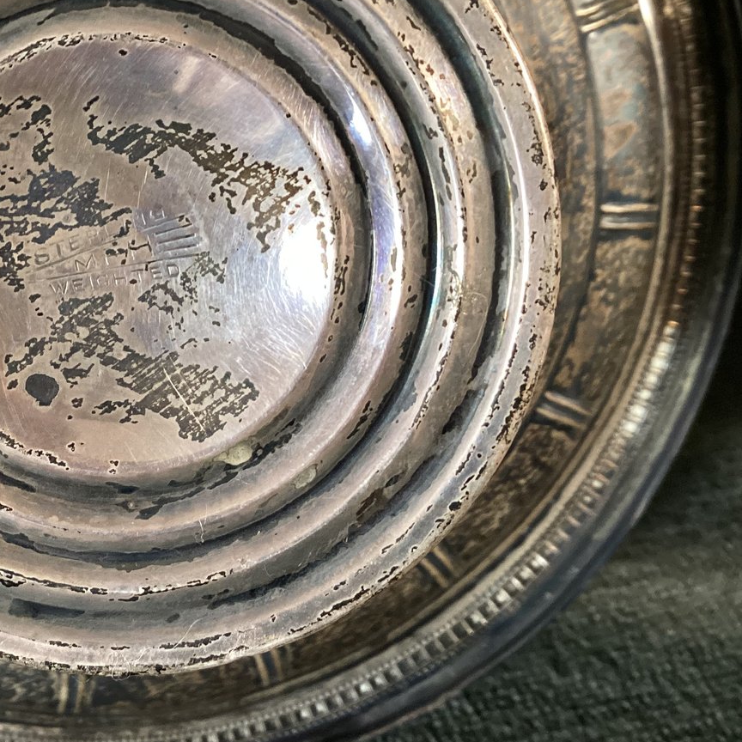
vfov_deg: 35.1
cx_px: 128
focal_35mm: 48
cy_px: 274
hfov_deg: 34.1
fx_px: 1164
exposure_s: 1/60
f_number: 2.4
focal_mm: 3.3
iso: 250
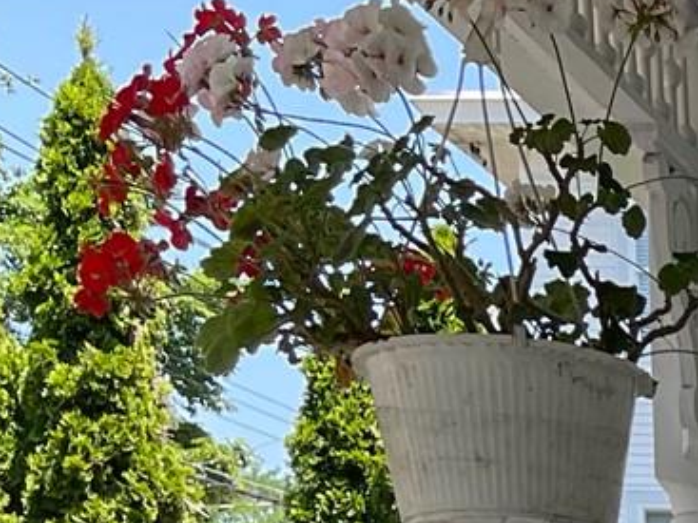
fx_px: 2923
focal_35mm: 145
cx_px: 1440
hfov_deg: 12.0
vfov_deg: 8.8
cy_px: 1442
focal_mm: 5.1
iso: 32
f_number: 1.6
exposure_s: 1/478
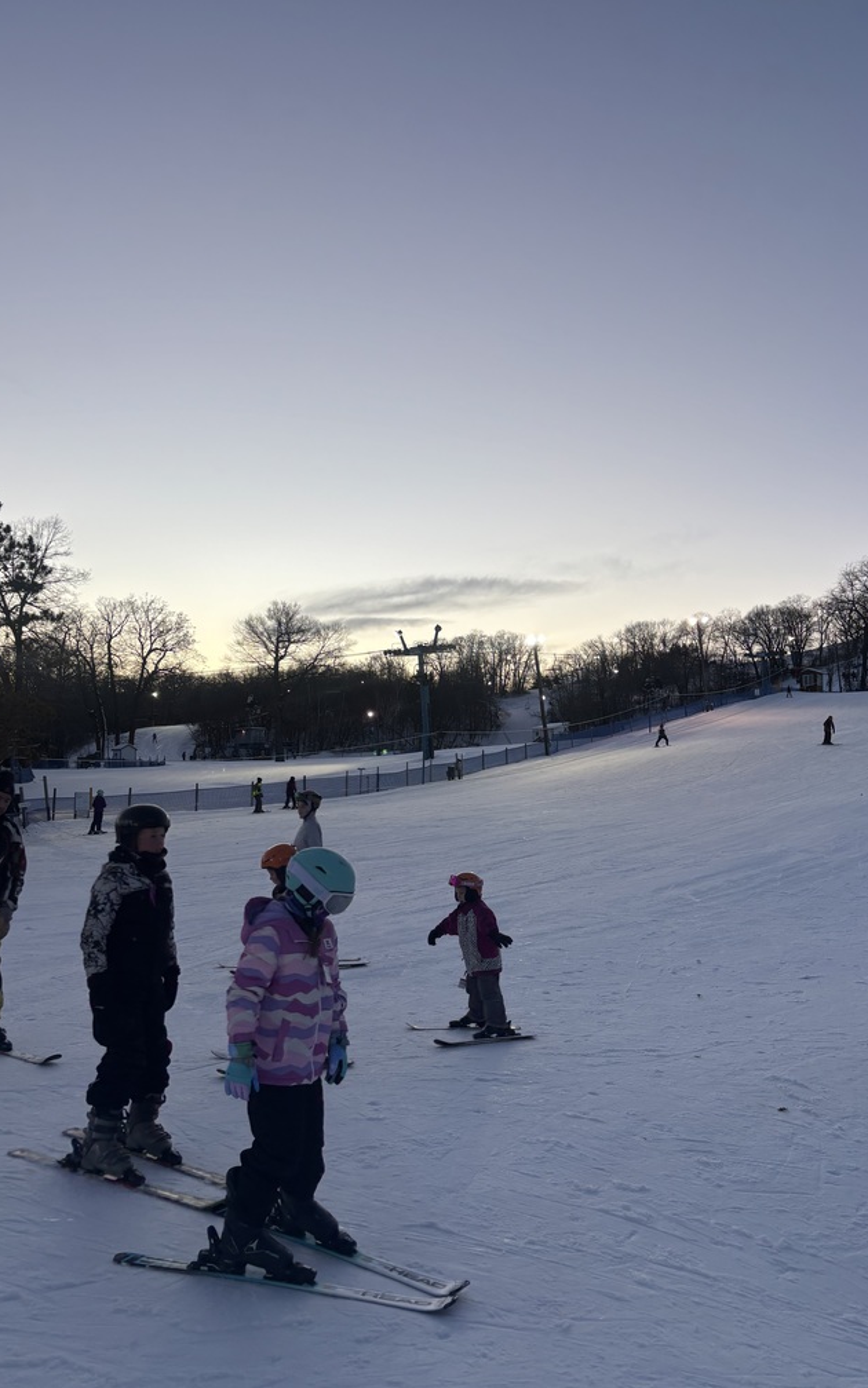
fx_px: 1060
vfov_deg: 66.5
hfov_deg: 44.5
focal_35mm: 28
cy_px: 694
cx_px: 448
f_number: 1.6
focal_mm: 5.96
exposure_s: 1/141
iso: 40
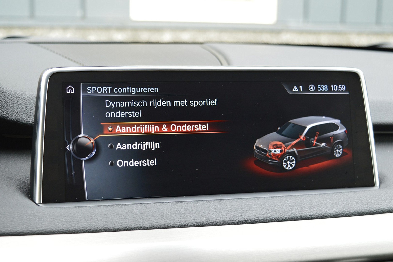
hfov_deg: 35.1
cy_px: 131
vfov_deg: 23.8
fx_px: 622
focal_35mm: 57
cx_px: 196
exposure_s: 1/60
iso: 800
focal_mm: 38
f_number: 5.6
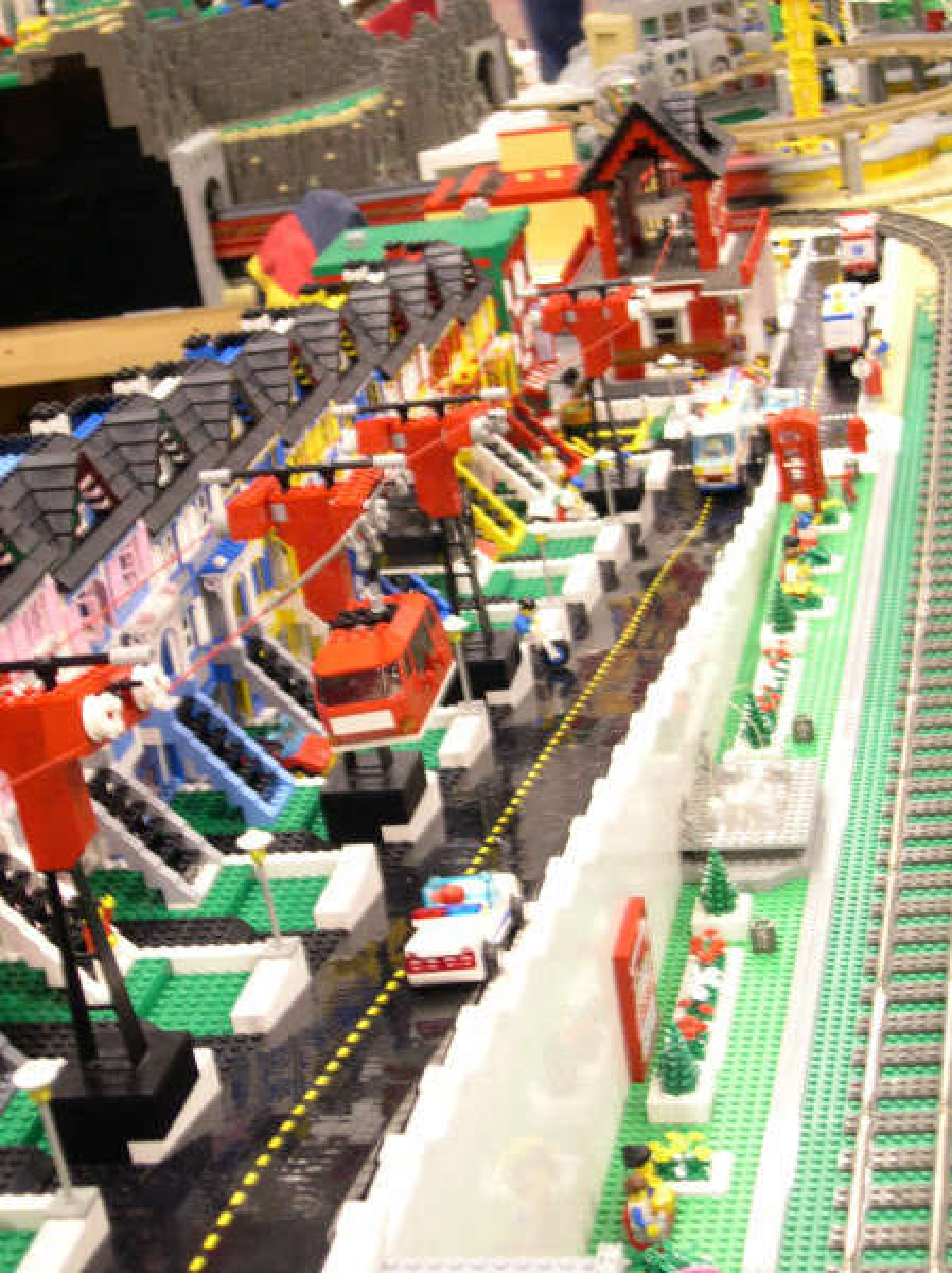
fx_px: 2460
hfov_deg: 21.9
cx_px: 476
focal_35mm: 67
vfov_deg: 29.0
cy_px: 636
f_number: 3.7
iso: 400
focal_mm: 14.2
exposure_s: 1/8.4
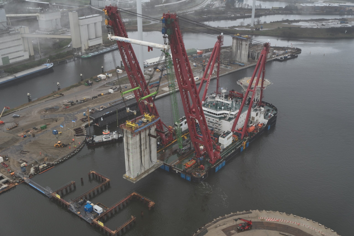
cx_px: 177
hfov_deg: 54.4
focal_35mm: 35
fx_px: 344
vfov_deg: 37.8
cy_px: 118
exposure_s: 1/500
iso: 200
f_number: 2.8
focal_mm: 35
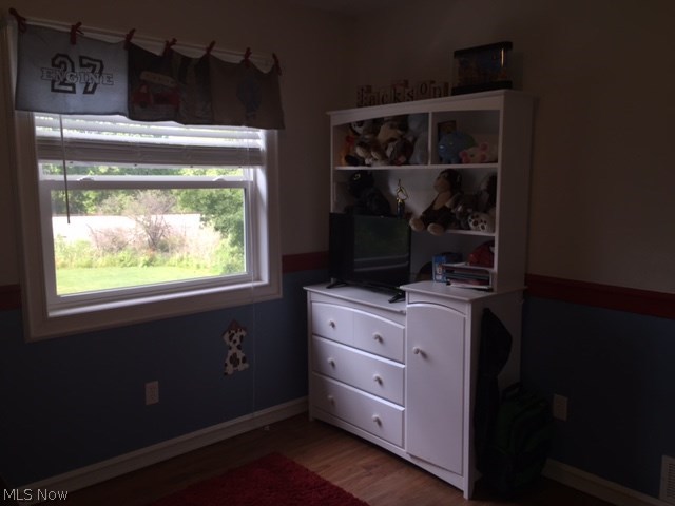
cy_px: 253
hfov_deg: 61.7
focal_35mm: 29
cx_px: 338
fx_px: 565
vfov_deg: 48.2
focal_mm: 4.15
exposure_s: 1/79
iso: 32
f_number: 2.2
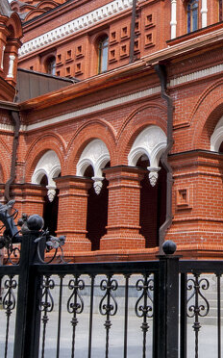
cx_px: 235
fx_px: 672
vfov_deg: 28.8
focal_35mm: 69
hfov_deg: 18.3
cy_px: 44
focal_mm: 14
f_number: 10
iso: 200
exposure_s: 1/160
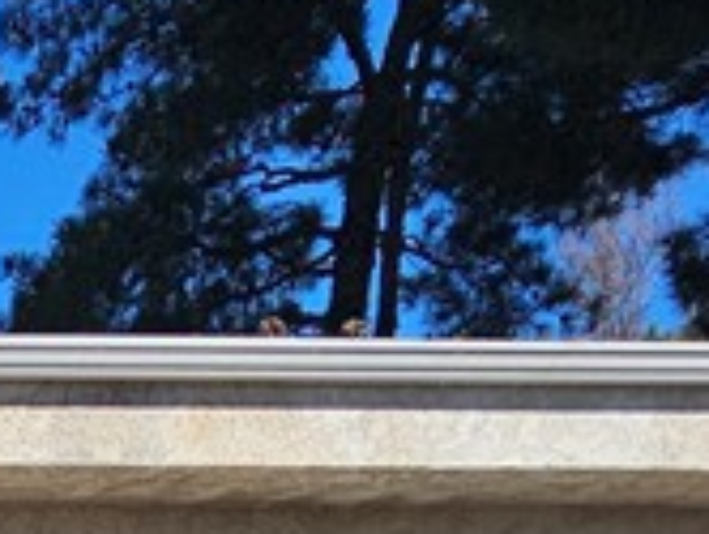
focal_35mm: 80
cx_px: -542
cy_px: 1166
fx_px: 1641
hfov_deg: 19.0
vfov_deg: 14.3
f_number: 2.2
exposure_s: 1/2790
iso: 50
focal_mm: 2.2
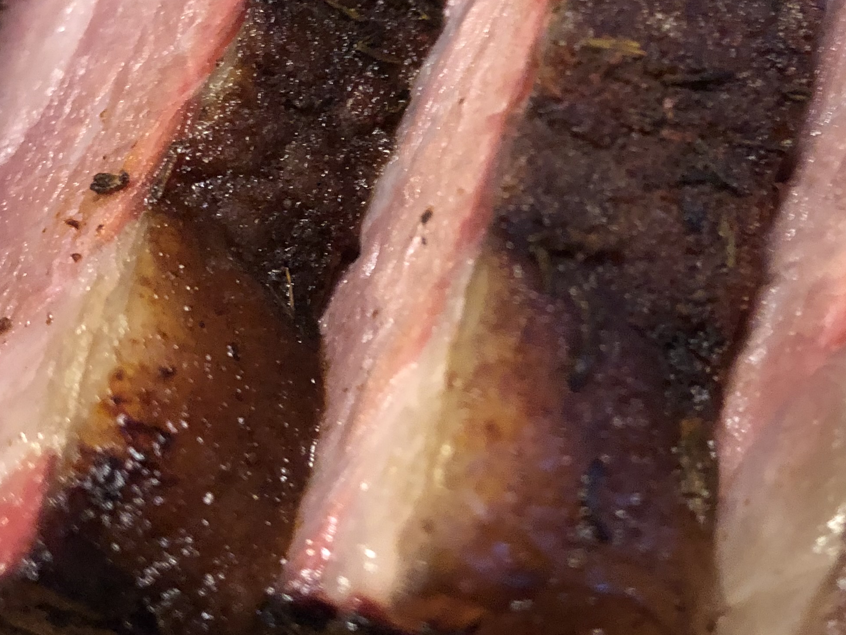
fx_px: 1418
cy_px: 81
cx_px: 546
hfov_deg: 33.0
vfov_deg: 24.6
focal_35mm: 58
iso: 100
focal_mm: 4
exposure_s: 1/5
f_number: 1.8
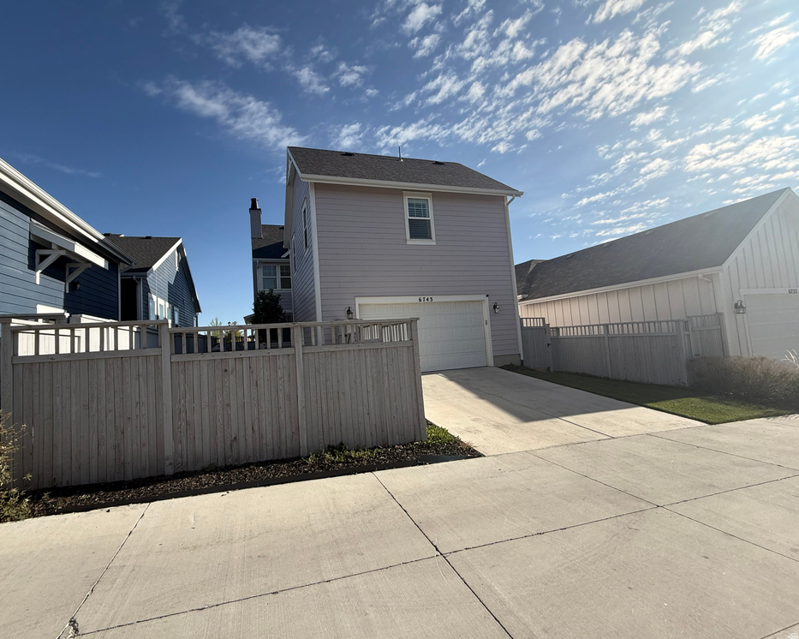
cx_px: 363
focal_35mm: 15
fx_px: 355
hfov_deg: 96.5
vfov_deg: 84.0
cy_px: 317
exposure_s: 1/1368
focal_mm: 2.22
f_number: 2.2
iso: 50
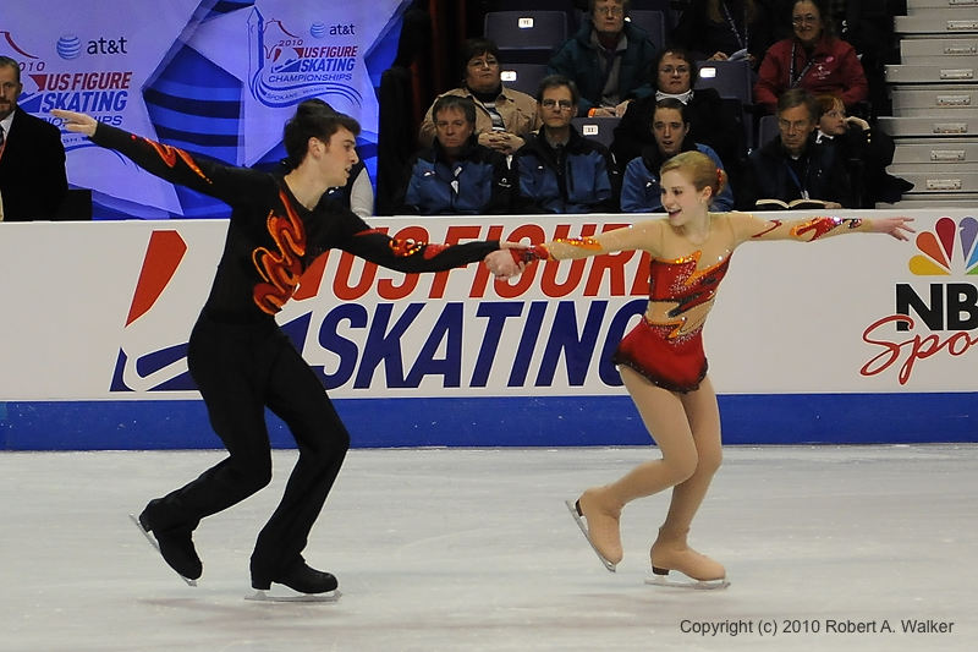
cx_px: 489
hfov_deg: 19.5
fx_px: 2852
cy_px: 326
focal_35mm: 105
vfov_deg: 13.0
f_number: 2.8
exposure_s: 1/1250
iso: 1000
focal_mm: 70
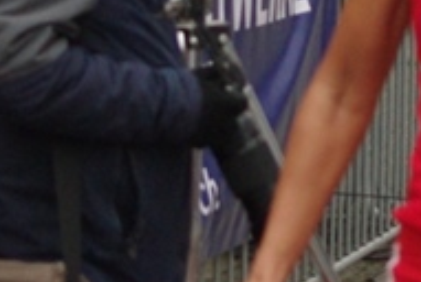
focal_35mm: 439
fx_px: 5142
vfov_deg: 3.1
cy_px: -206
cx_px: 525
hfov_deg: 4.7
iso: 800
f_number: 5
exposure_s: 1/200
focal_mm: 55
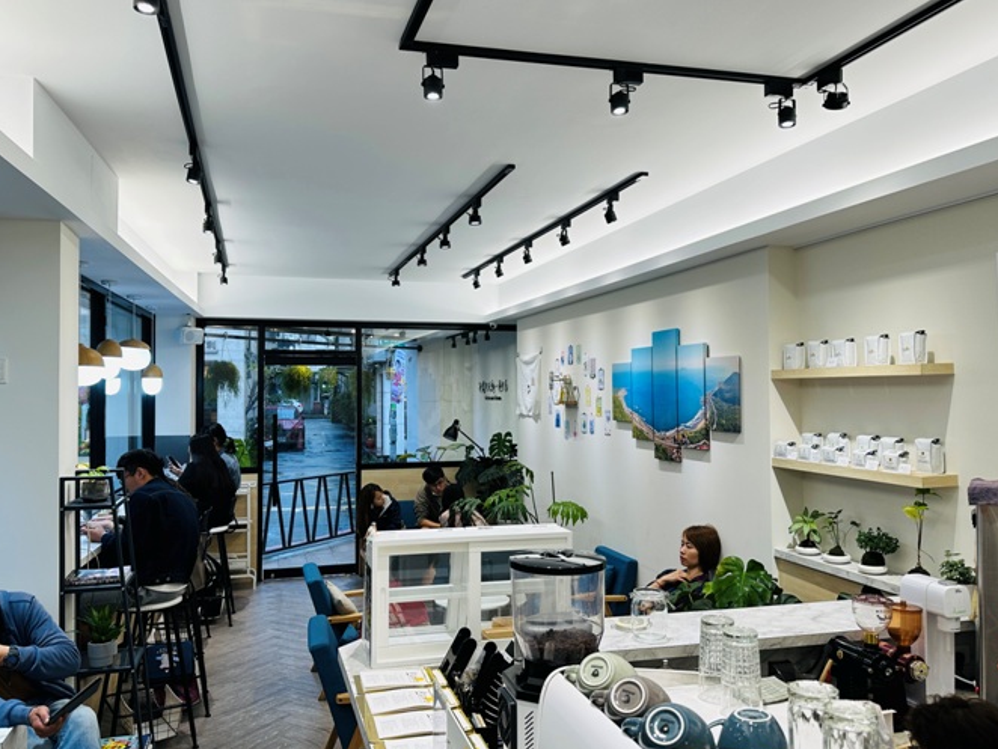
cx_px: 482
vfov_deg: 48.3
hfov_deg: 61.6
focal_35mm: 29
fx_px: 836
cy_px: 368
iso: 64
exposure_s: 1/120
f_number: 1.78
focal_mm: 6.86
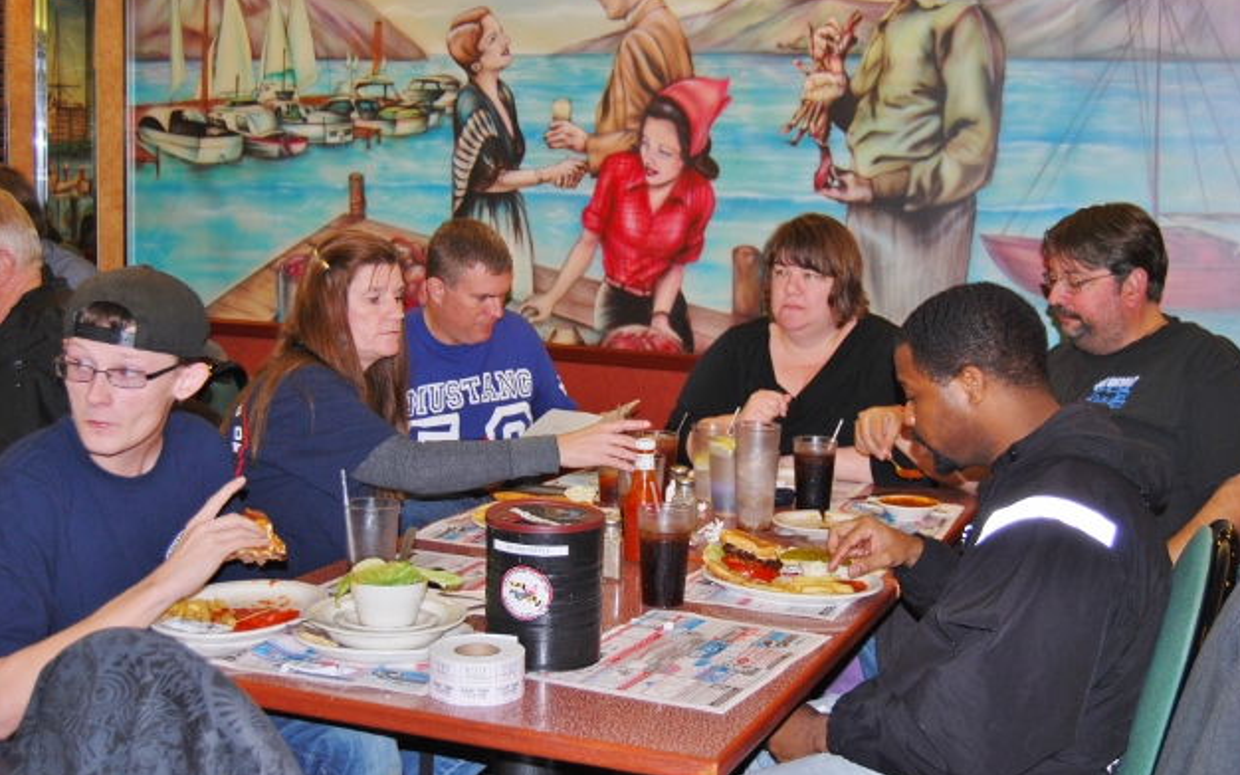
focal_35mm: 49
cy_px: 383
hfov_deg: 41.4
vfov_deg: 26.6
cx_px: 632
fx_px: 1639
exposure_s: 1/60
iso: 200
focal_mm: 31
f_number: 4.5
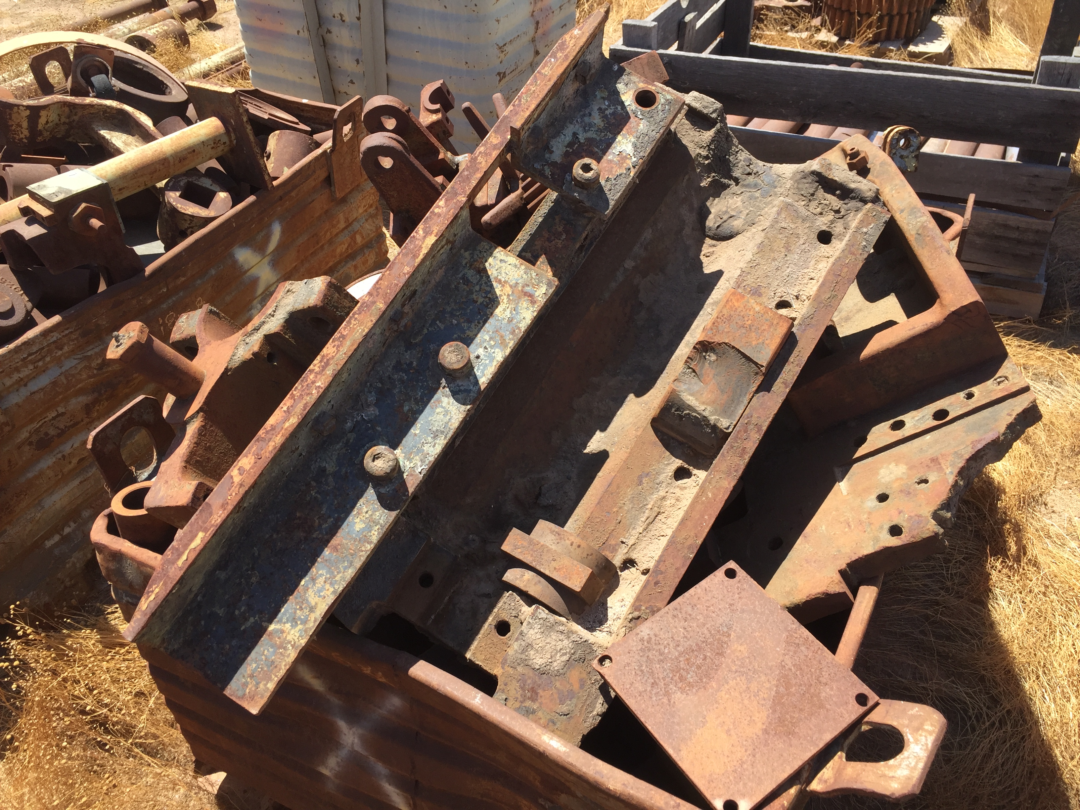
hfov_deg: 61.7
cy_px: 405
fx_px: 905
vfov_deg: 48.2
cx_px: 540
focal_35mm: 29
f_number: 2.2
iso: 32
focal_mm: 4.15
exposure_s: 1/942
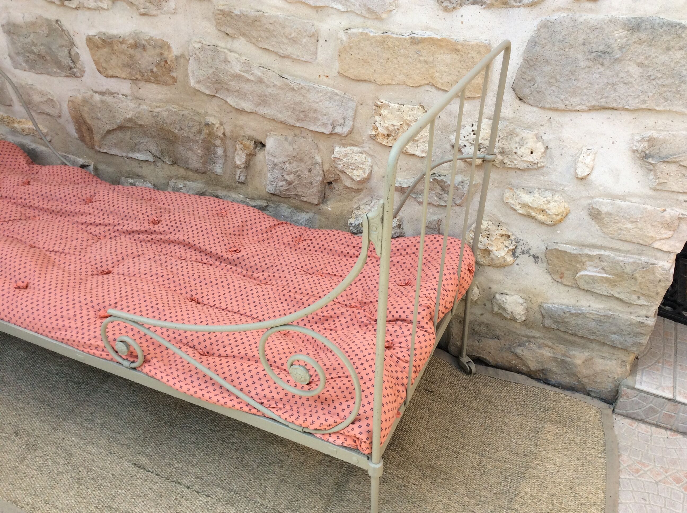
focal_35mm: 32
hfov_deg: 56.9
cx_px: 344
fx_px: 634
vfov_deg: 44.1
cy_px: 256
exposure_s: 1/267
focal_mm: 3.3
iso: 32
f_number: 2.4
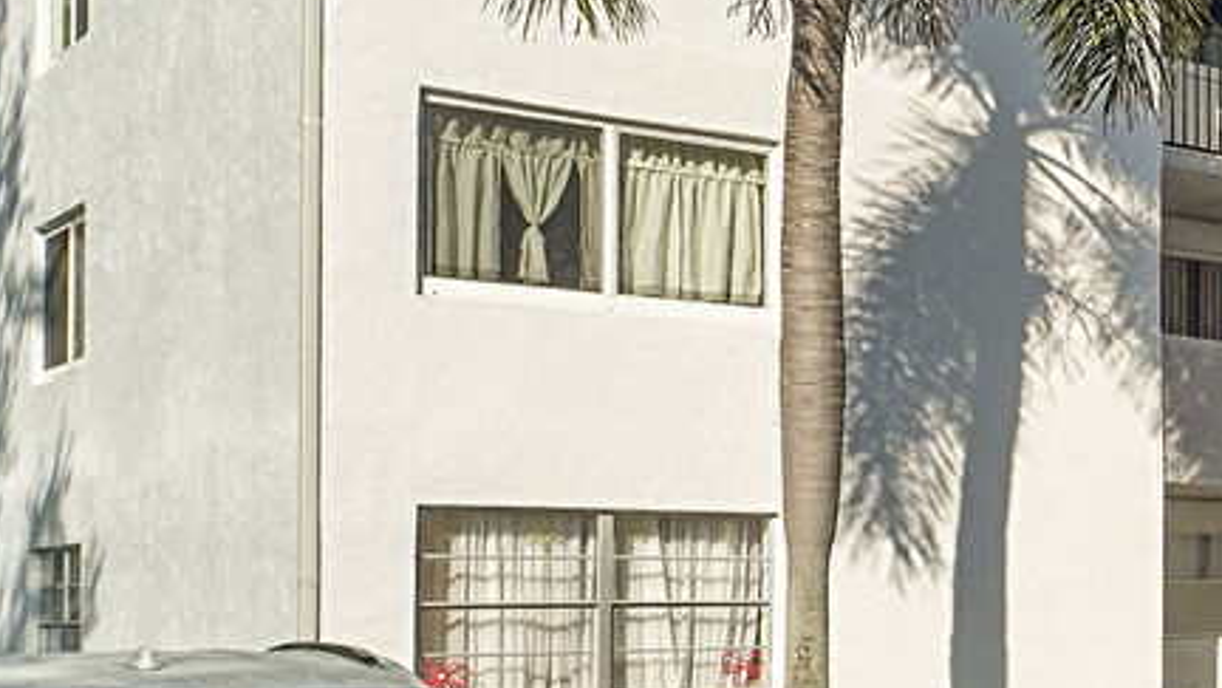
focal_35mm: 55
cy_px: 396
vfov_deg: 21.8
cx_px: 2271
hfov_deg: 21.4
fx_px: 1782
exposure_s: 1/400
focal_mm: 14
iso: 400
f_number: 8
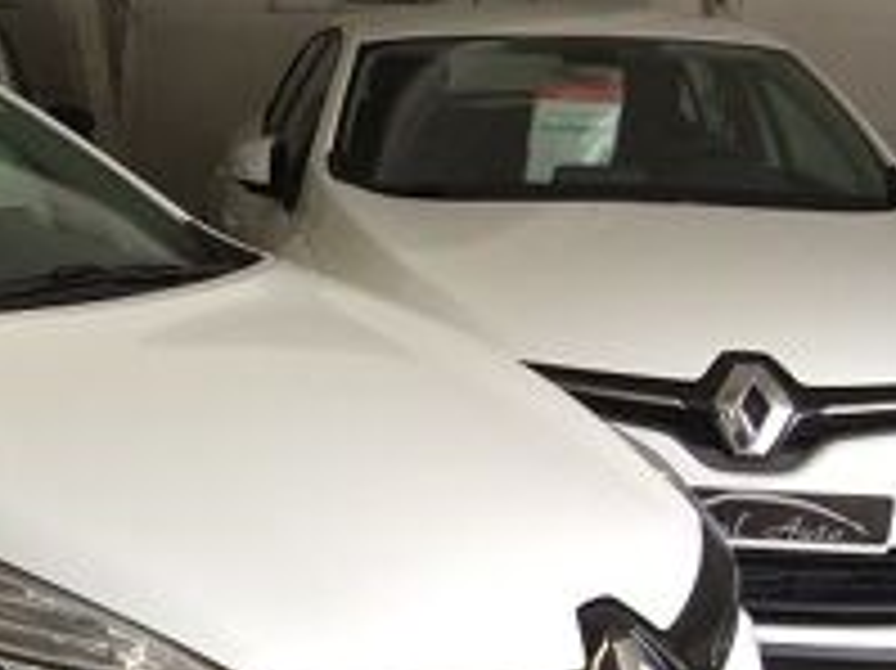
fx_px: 1811
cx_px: -158
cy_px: 463
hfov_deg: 25.2
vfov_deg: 20.9
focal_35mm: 70
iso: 40
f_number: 2.2
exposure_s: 1/60
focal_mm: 4.15
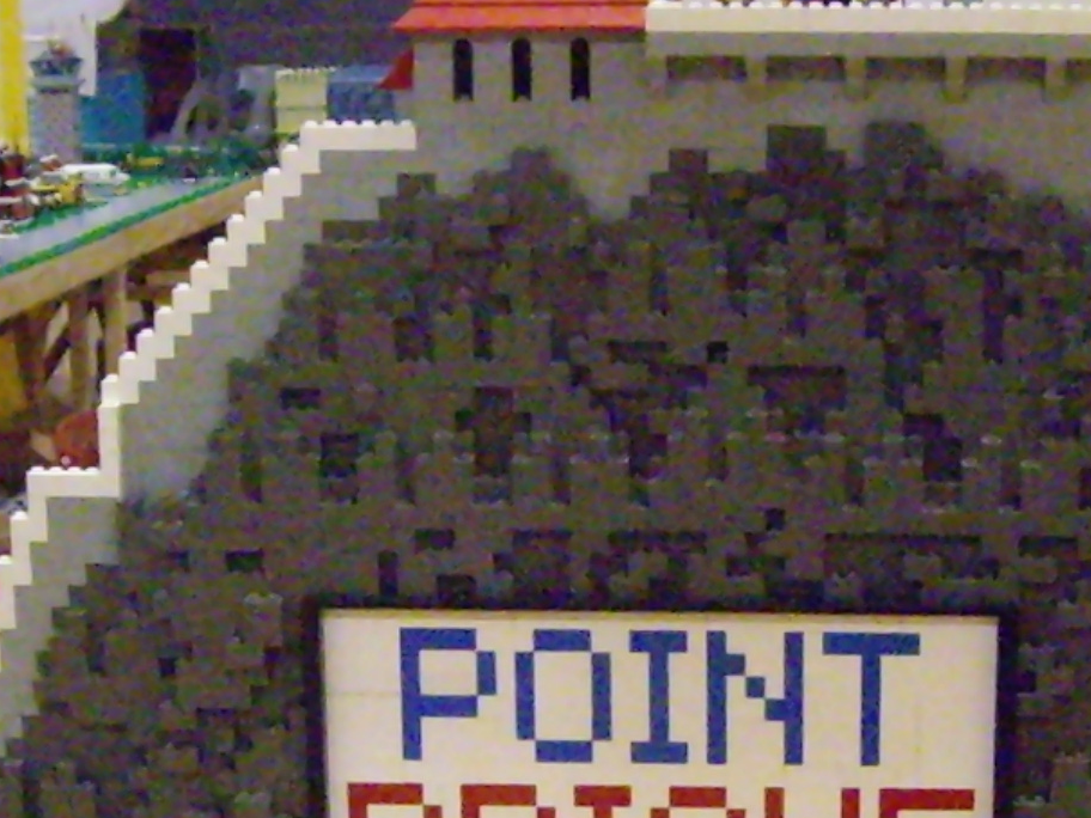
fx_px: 3026
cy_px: 690
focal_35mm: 96
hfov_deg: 20.3
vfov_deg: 15.3
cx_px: 764
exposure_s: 1/125
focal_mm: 6.2
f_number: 2.7
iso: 1600
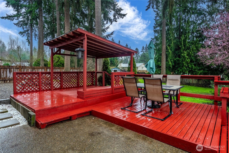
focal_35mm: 19
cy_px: 76
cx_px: 114
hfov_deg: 86.9
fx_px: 121
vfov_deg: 64.6
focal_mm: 19
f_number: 7.1
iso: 640
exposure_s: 1/30
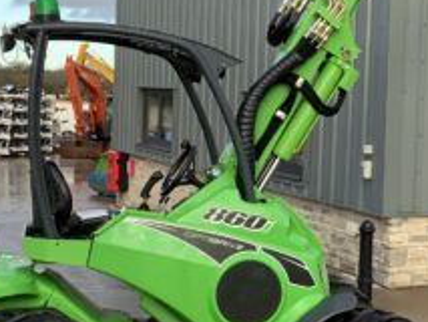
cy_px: 133
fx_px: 1076
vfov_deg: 17.0
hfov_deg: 22.4
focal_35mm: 87
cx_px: 263
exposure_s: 1/389
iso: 16
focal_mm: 3
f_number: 1.8
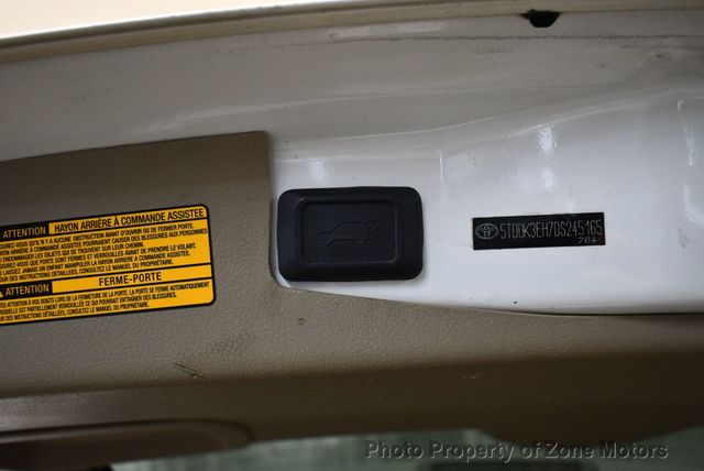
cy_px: 236
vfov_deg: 36.9
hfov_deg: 53.1
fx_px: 705
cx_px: 352
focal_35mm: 36
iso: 1400
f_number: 3.5
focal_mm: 18
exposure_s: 1/125
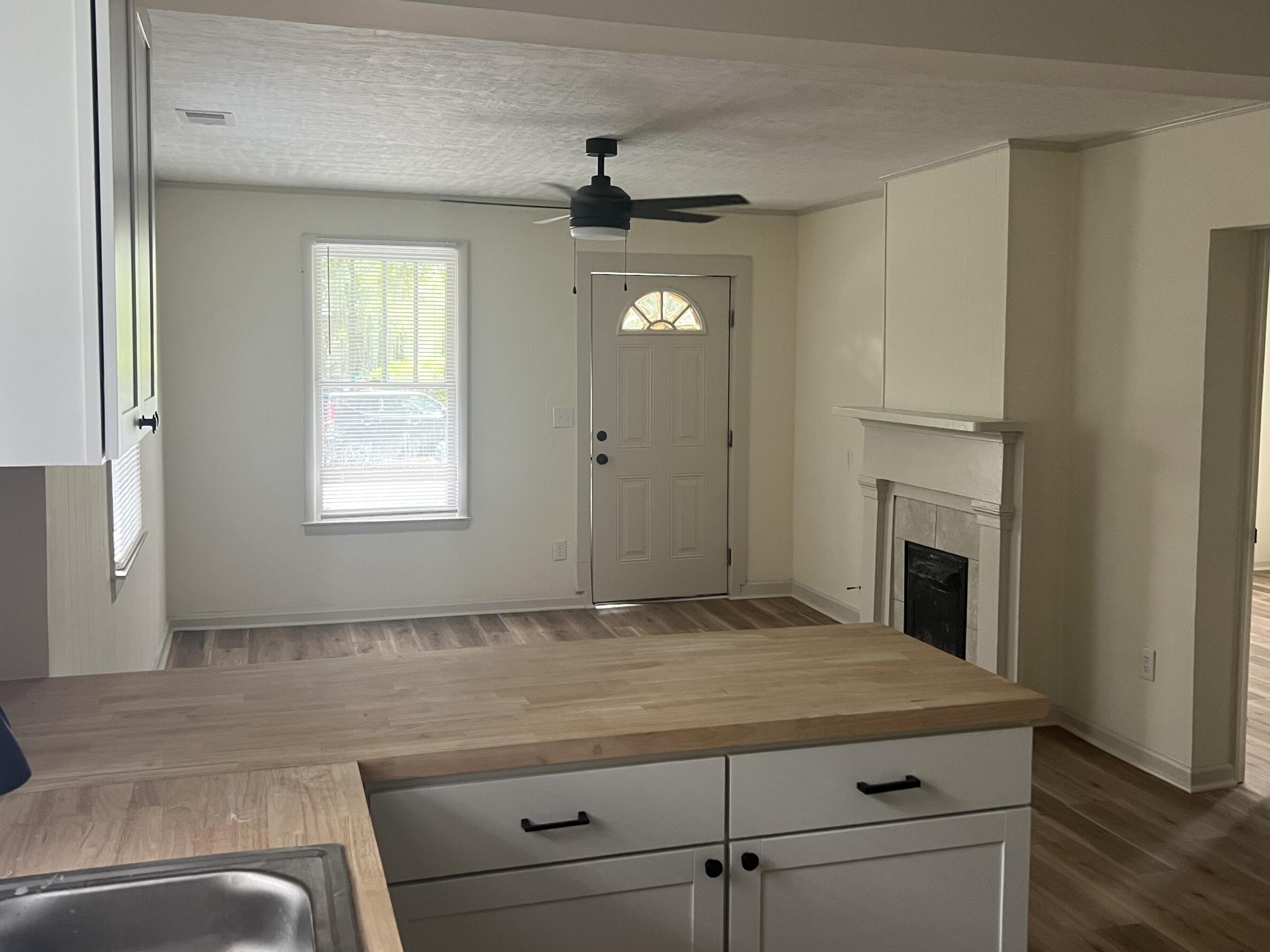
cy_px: 437
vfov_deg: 42.9
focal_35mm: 33
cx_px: 616
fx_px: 1211
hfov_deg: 55.3
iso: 250
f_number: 1.5
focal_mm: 5.7
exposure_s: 1/60
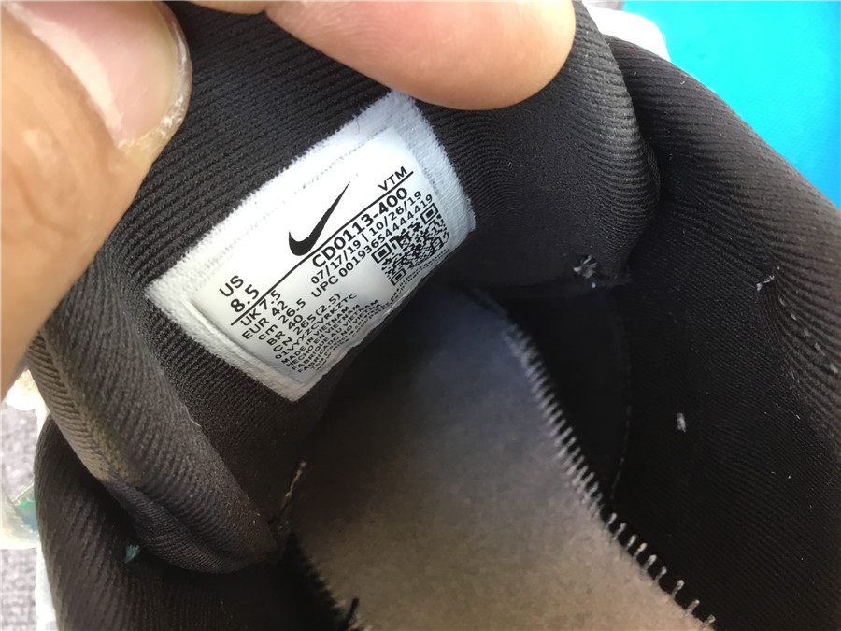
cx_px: 420
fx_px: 753
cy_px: 316
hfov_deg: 58.4
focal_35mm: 31
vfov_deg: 45.4
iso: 25
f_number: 2.4
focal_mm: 3.3
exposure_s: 1/33
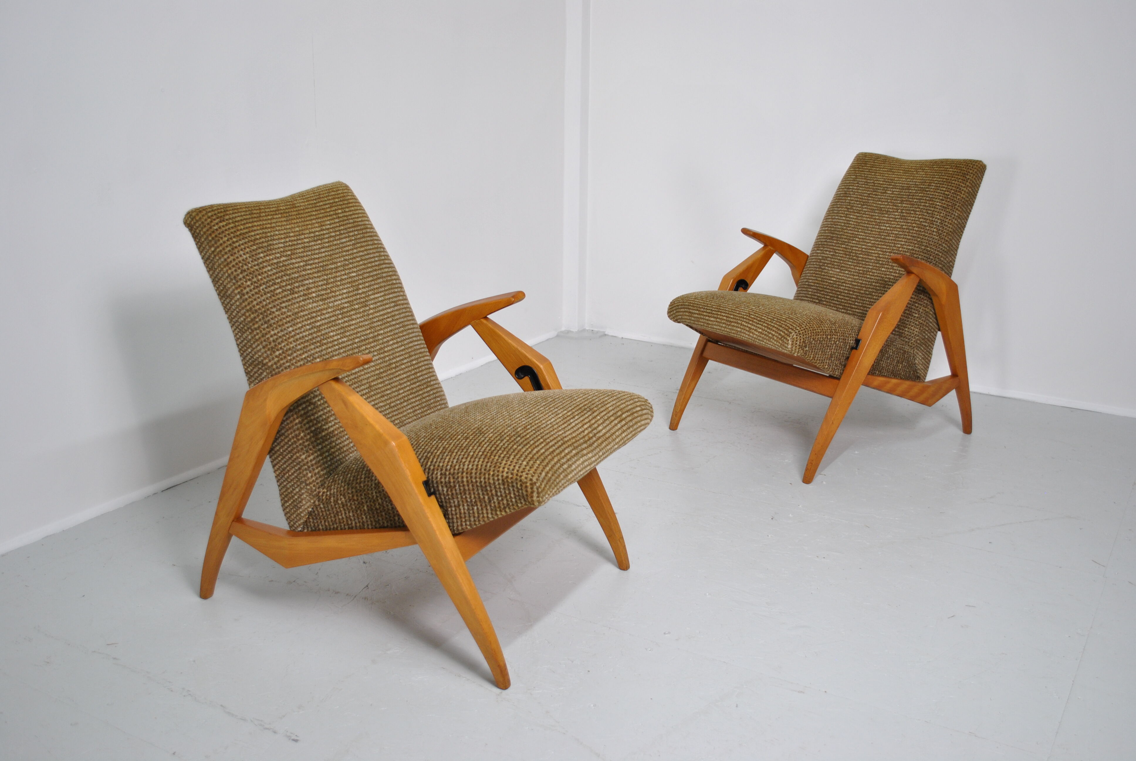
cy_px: 380
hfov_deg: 53.1
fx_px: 1137
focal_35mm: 36
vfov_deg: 37.0
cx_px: 568
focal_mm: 24
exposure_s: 1/30
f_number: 4
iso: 320
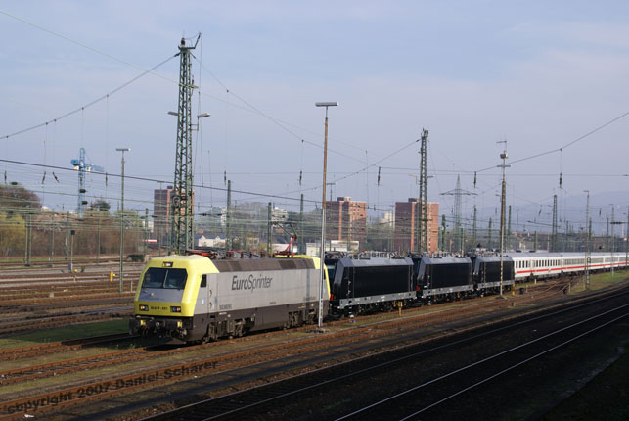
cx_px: 314
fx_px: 1180
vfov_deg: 20.2
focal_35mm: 68
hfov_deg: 29.8
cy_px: 210
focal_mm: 45
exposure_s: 1/320
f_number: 6.3
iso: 100
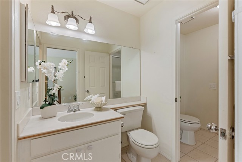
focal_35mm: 16
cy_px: 81
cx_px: 121
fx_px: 108
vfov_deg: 73.8
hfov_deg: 96.7
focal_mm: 16
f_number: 9
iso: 1250
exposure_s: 1/30
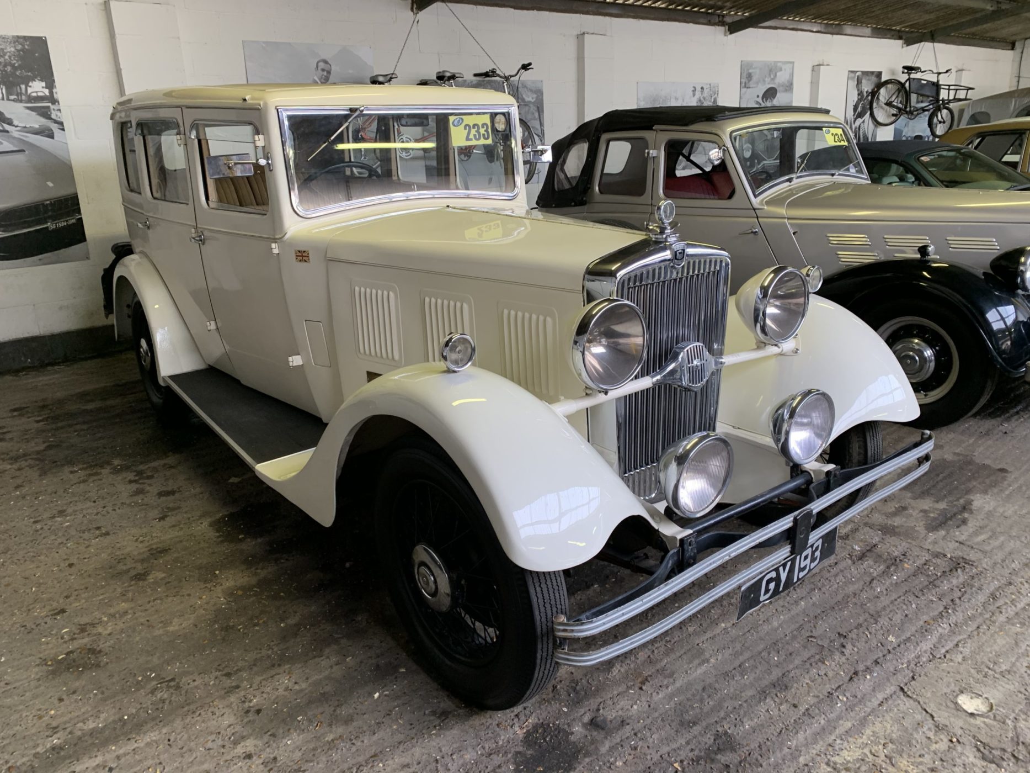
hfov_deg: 67.3
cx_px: 515
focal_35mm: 26
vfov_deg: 53.1
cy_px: 386
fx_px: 774
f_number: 1.8
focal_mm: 4.25
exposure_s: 1/50
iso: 80
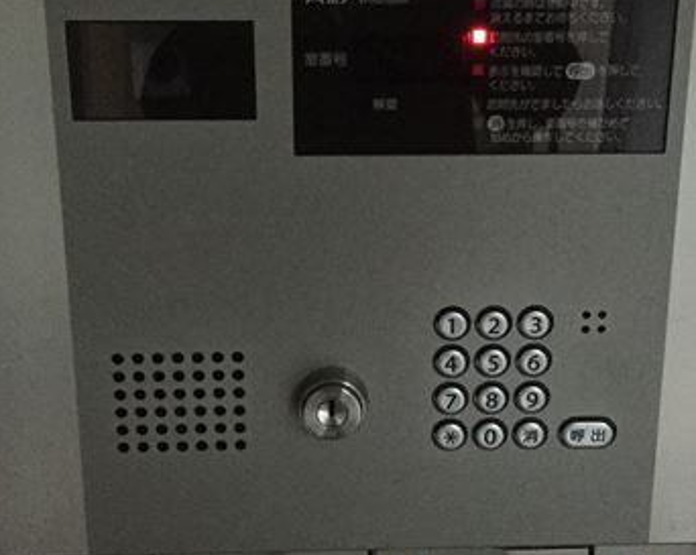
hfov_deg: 35.4
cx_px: 372
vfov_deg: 28.4
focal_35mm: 53
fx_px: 1091
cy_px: 189
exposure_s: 1/15
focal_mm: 4.15
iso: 1600
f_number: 2.2
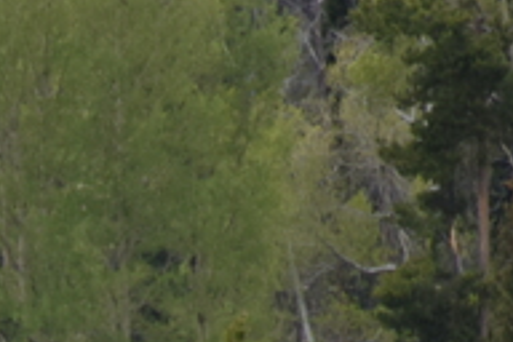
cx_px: -1026
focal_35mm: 1996
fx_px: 28441
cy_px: 943
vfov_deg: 0.7
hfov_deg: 1.0
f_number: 5.6
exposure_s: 1/640
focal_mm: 300
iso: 360
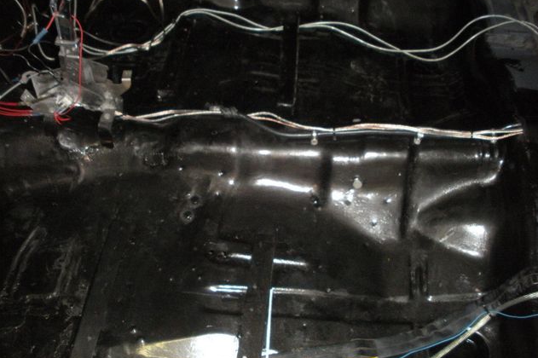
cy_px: 170
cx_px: 272
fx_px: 568
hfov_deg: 50.7
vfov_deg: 35.0
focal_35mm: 38
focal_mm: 6.3
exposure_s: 1/60
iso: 400
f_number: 3.5
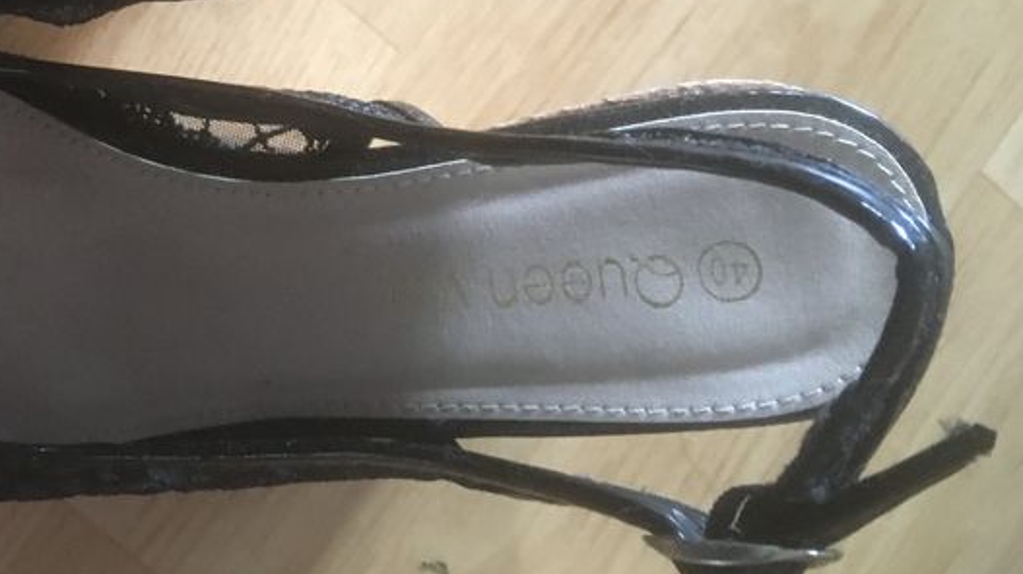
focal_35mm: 60
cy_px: -10
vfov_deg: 19.4
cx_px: 56
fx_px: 1627
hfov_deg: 32.7
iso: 400
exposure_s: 1/17
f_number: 2.2
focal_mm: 4.15
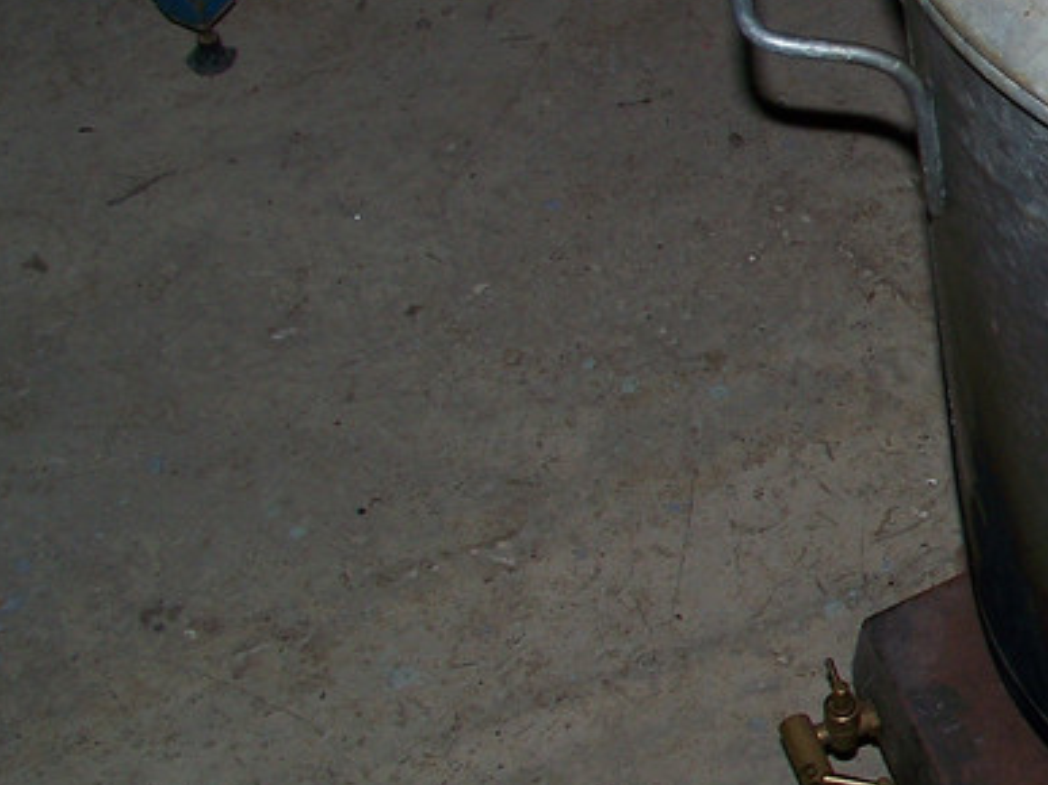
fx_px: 2754
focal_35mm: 91
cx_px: 1410
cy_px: 284
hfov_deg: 19.6
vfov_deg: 16.2
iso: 64
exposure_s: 1/125
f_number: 5.6
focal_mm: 5.85
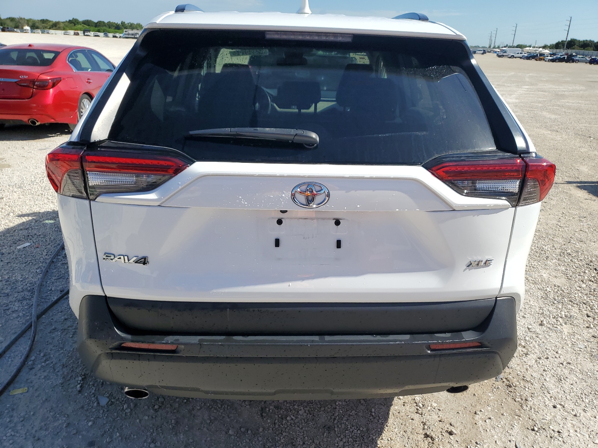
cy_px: 224
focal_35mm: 26
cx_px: 299
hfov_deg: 67.3
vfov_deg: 53.1
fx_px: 449
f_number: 1.5
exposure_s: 1/3333
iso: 50
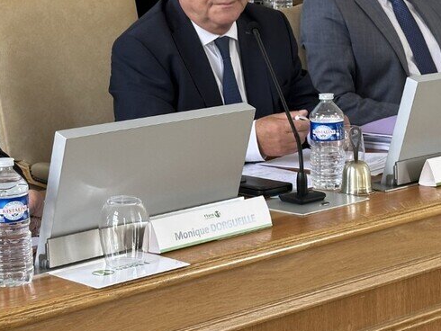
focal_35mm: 103
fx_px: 1313
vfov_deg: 14.4
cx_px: 212
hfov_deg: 19.1
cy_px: 137
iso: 125
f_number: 1.78
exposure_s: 1/60
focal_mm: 6.86
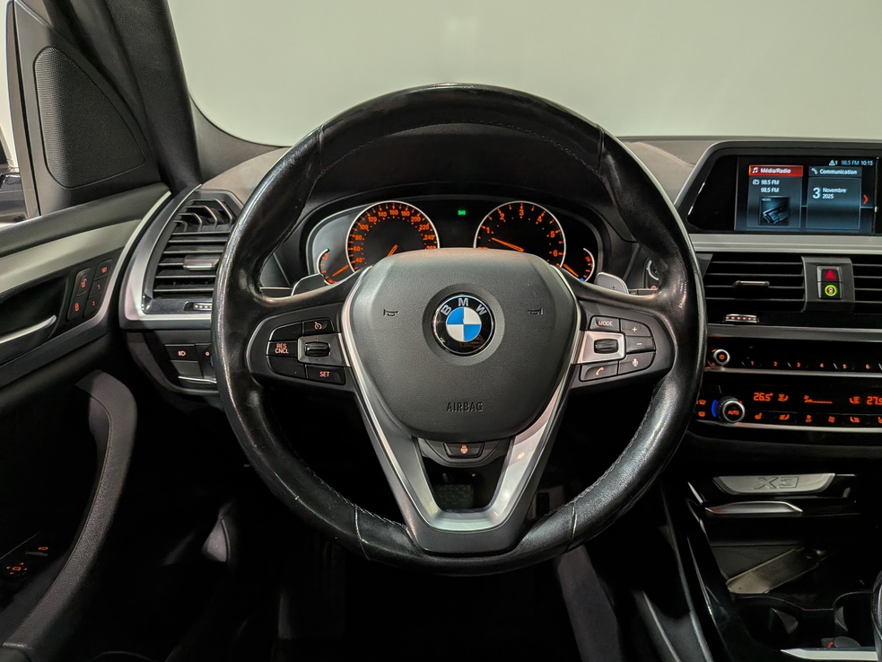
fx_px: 637
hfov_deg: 69.4
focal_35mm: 25
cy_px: 334
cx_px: 458
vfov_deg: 54.9
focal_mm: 4.53
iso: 27
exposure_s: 1/94.8
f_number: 1.7
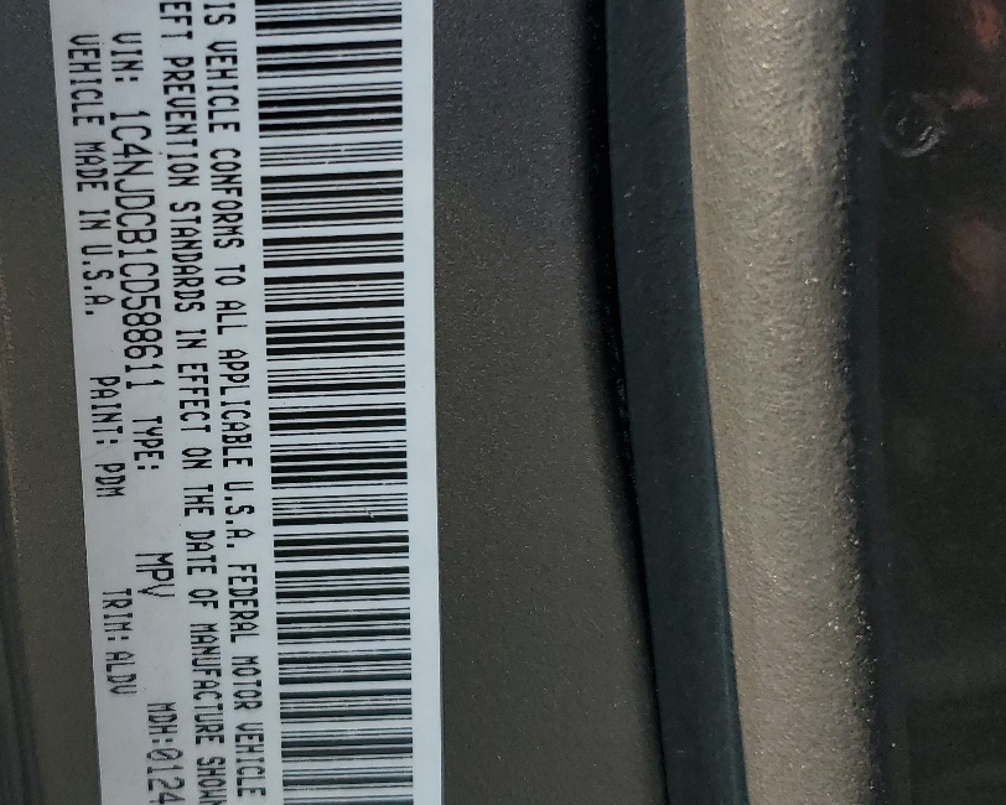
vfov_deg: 30.2
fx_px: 1489
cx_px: 225
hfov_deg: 36.3
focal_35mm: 50
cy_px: 337
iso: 50
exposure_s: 1/1000
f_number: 1.5
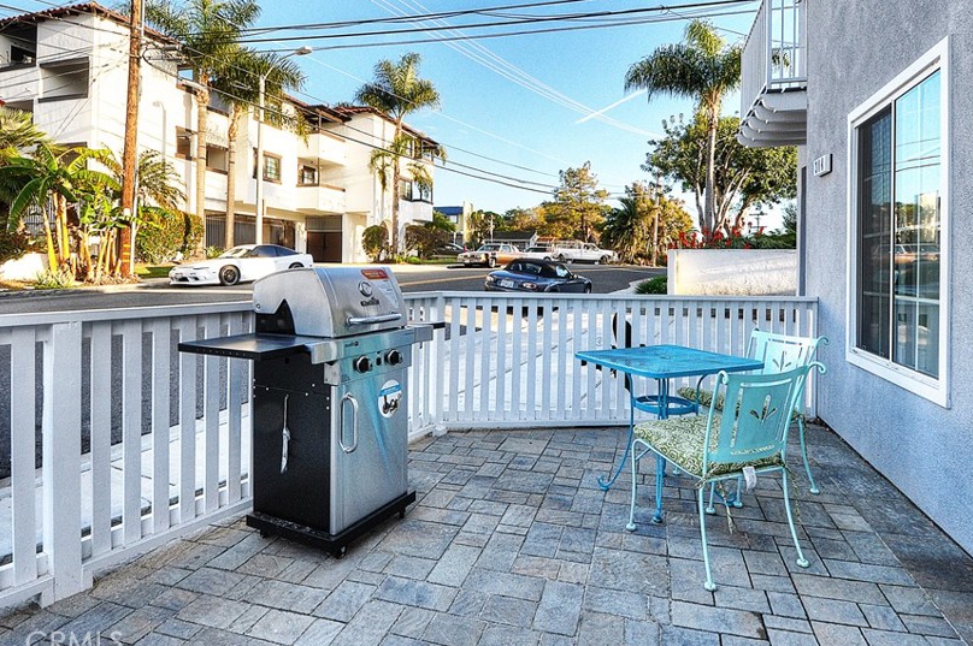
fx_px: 513
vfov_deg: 63.7
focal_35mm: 19
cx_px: 495
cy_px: 250
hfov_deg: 87.0
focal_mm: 10
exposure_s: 1/125
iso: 400
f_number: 13
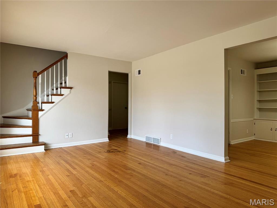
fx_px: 192
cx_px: 138
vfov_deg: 56.8
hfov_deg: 71.6
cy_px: 104
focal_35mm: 24
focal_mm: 6.76
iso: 64
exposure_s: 1/166
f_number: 1.78
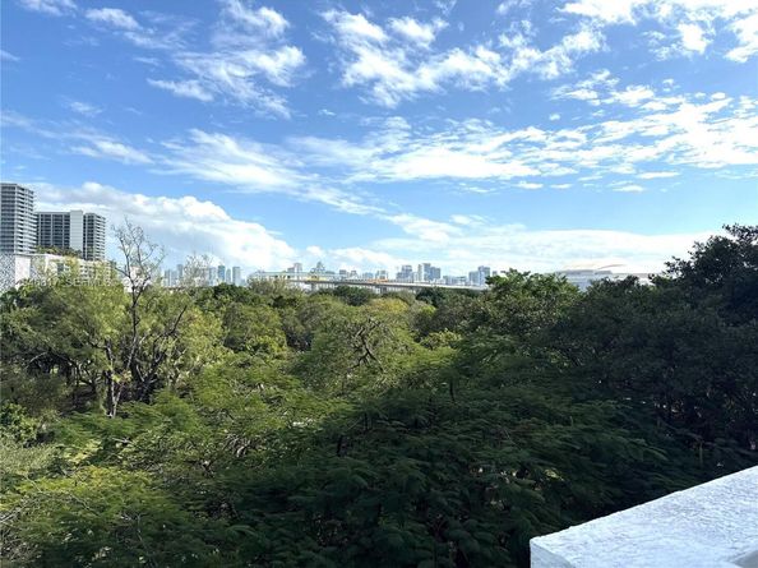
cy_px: 284
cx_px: 379
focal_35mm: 24
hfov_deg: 71.6
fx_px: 525
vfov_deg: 56.8
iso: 80
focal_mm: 6.76
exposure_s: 1/7353
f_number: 1.78
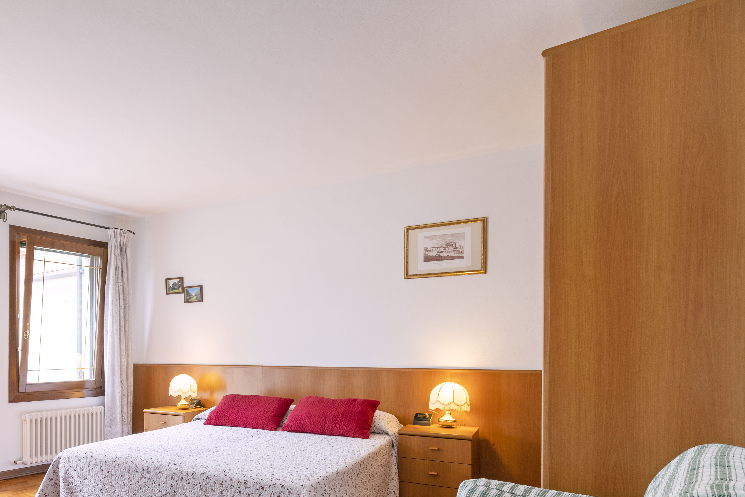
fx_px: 497
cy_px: 367
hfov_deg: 70.8
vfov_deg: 51.1
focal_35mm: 24
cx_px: 227
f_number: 11
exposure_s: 1/1.67
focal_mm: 16
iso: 200
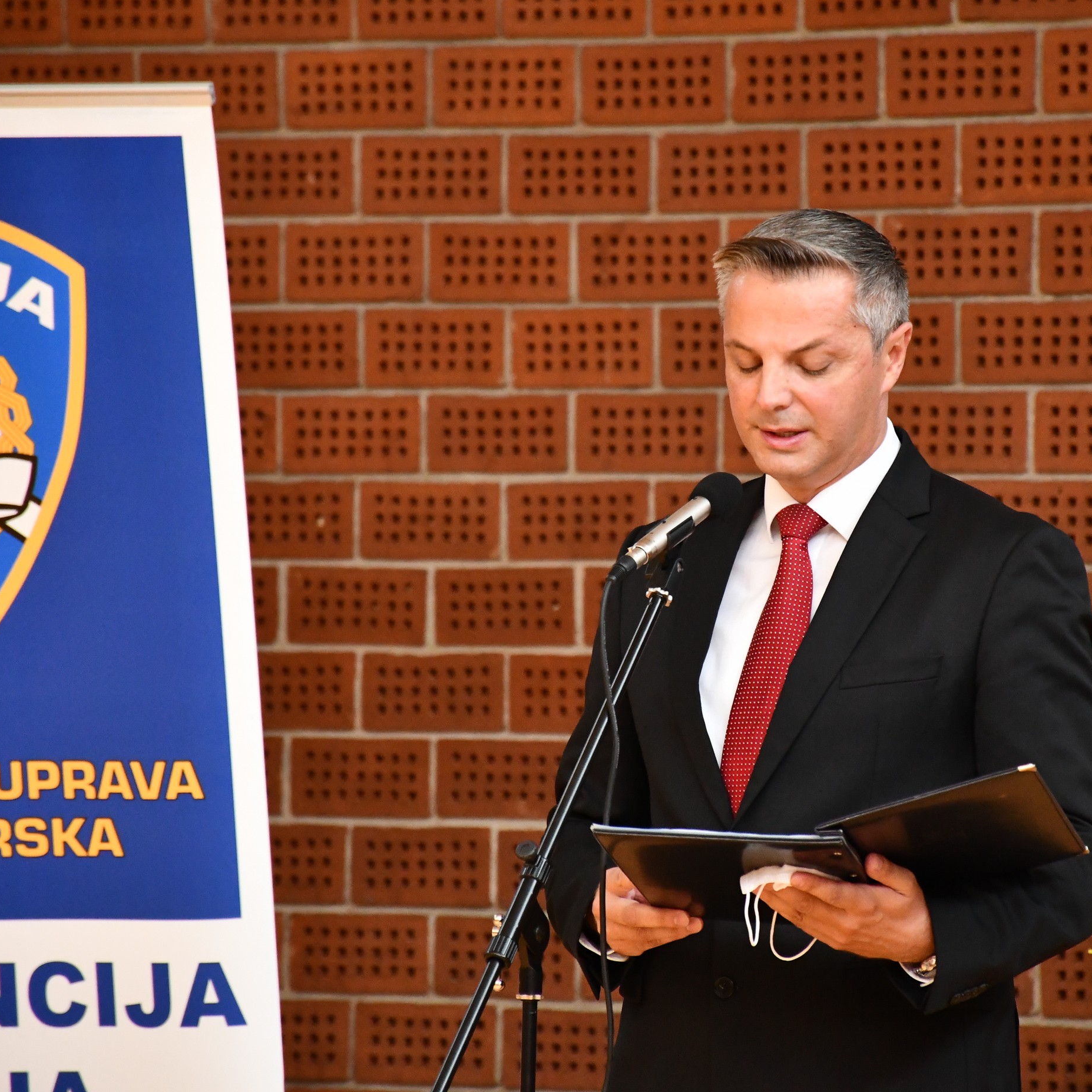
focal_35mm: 268
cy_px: 546
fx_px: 9565
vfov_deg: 6.5
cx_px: 719
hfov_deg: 6.5
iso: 3600
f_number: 5.6
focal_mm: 140
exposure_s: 1/60
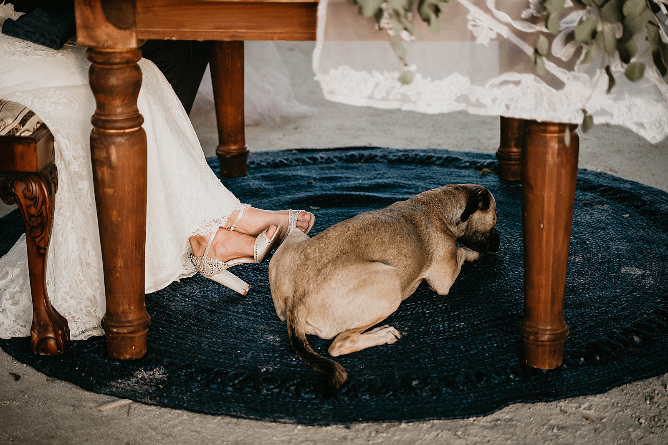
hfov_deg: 27.0
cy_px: 222
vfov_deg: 18.2
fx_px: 1392
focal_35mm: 75
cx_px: 334
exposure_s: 1/250
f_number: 2.8
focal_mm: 75
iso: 250
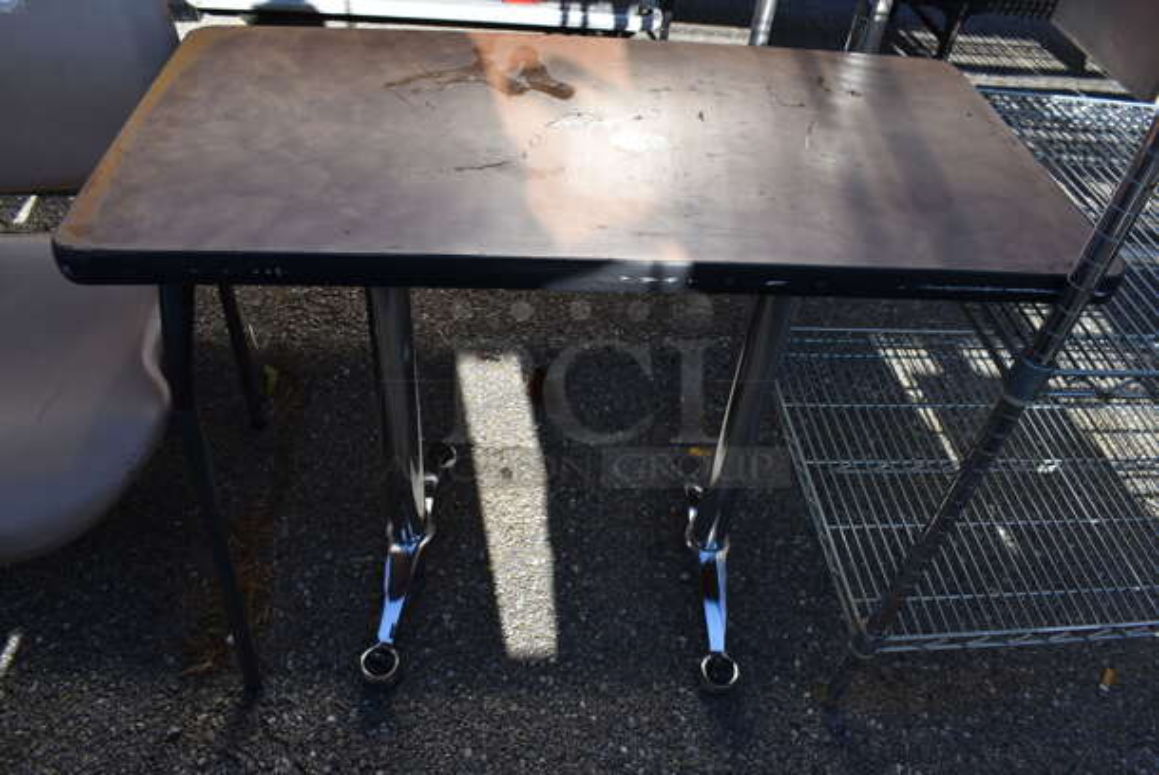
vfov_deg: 48.0
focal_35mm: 27
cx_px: 580
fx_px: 870
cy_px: 388
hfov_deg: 67.3
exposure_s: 1/250
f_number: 8
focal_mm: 18
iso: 160
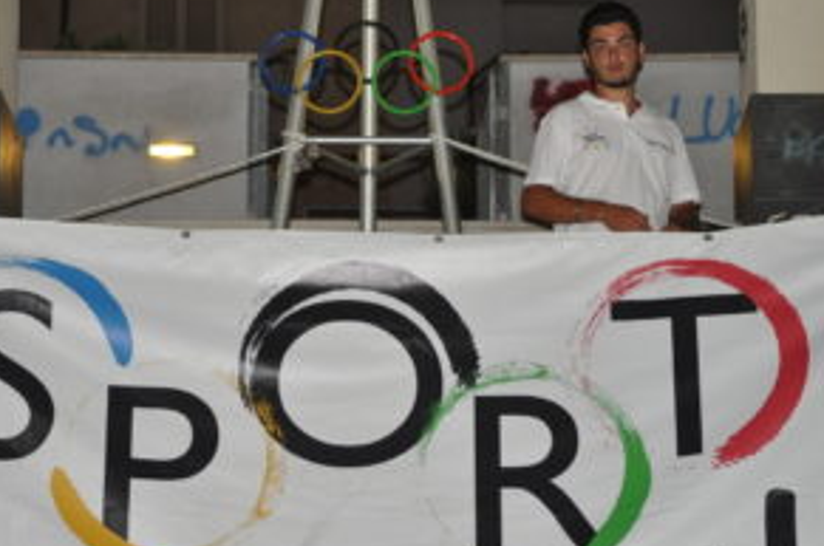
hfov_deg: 15.6
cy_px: 211
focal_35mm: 132
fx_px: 3012
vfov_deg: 10.4
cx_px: 327
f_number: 4
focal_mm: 55
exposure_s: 1/60
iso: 800
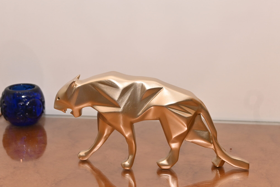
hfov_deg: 34.5
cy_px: 98
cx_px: 138
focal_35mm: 58
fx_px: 451
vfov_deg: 23.4
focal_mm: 30.5
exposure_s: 1/100
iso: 320
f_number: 6.3
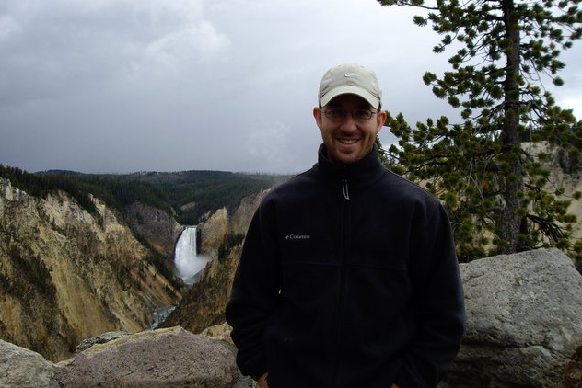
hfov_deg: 48.4
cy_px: 175
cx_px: 293
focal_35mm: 40
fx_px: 647
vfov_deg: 33.4
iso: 50
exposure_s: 1/160
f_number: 4.3
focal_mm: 6.2
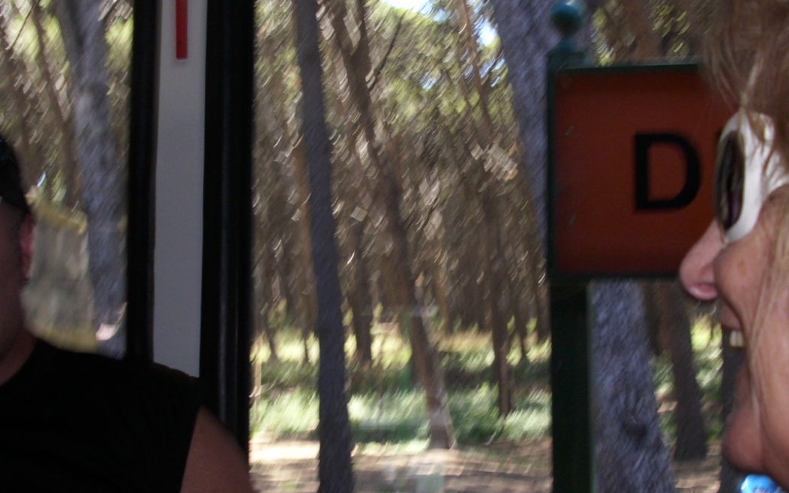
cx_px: 391
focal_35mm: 50
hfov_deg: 40.3
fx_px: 1075
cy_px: 260
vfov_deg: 25.8
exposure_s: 1/30
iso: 50
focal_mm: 6.2
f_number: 2.8
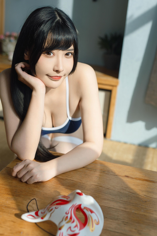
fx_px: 327
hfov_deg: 27.0
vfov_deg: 39.6
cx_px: 78
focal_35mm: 50
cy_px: 118
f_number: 2.8
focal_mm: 50
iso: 100
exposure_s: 1/1000
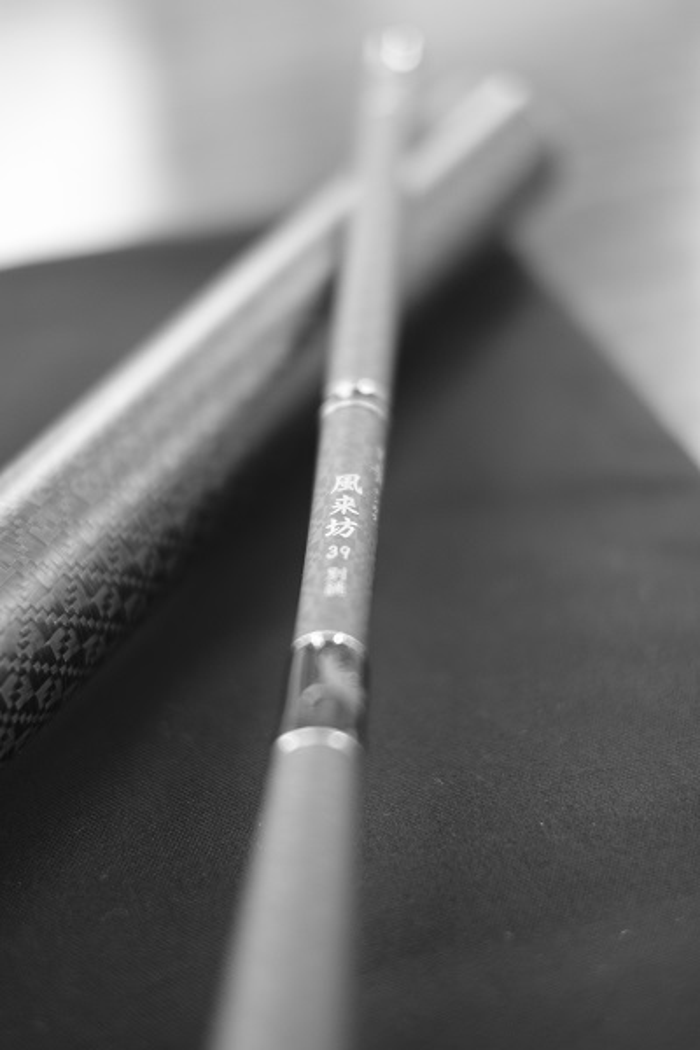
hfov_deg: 25.5
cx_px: 350
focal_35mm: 53
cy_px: 525
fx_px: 1546
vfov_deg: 37.5
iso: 500
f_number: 1.4
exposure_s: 1/80
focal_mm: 35
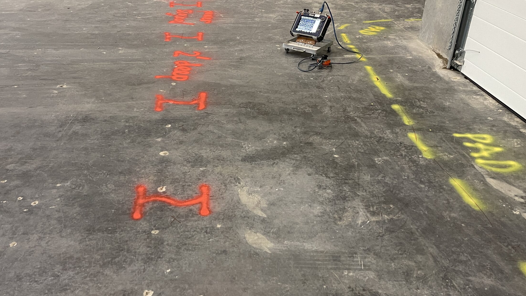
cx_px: 256
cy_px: 157
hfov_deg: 59.5
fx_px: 460
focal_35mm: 33
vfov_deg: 35.6
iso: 400
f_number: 1.6
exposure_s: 1/60
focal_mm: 5.1
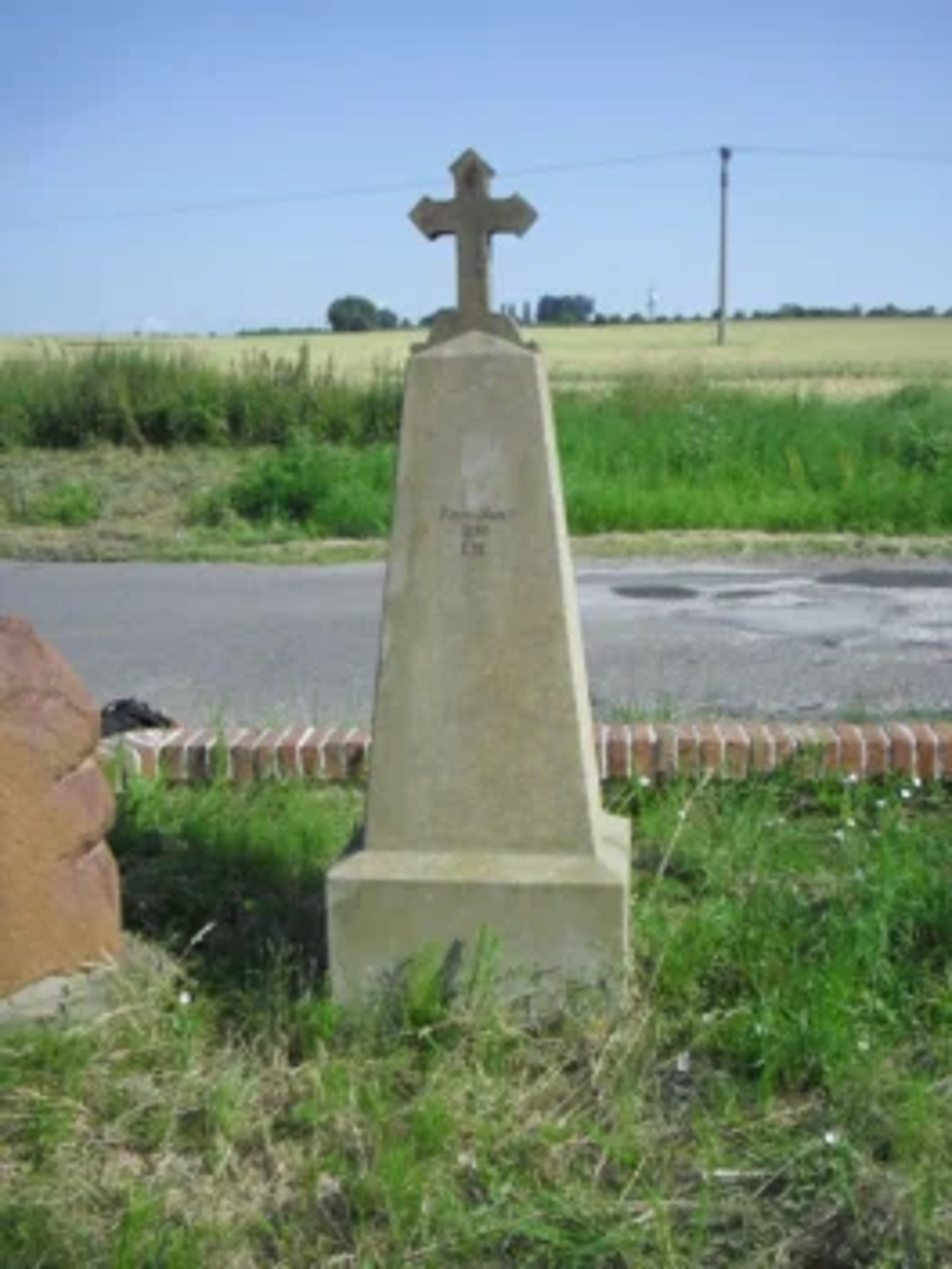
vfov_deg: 49.0
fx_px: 1393
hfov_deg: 37.7
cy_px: 634
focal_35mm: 38
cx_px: 476
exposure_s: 1/320
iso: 200
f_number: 8
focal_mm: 6.2
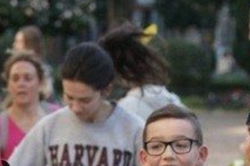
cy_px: 348
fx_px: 2236
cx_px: -33
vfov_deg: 4.2
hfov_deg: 6.4
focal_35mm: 322
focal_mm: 70
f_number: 4
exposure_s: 1/500
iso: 500
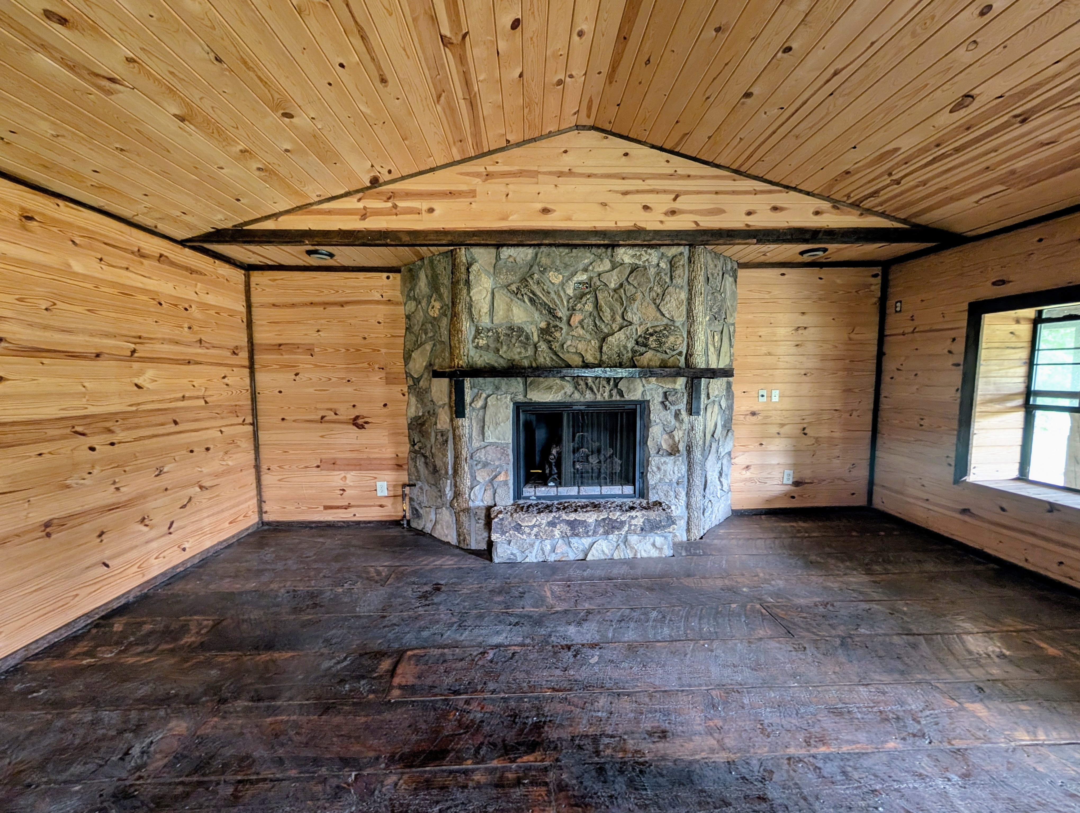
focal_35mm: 12
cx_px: 540
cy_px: 406
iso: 151
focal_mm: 2.02
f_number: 1.7
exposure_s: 1/29
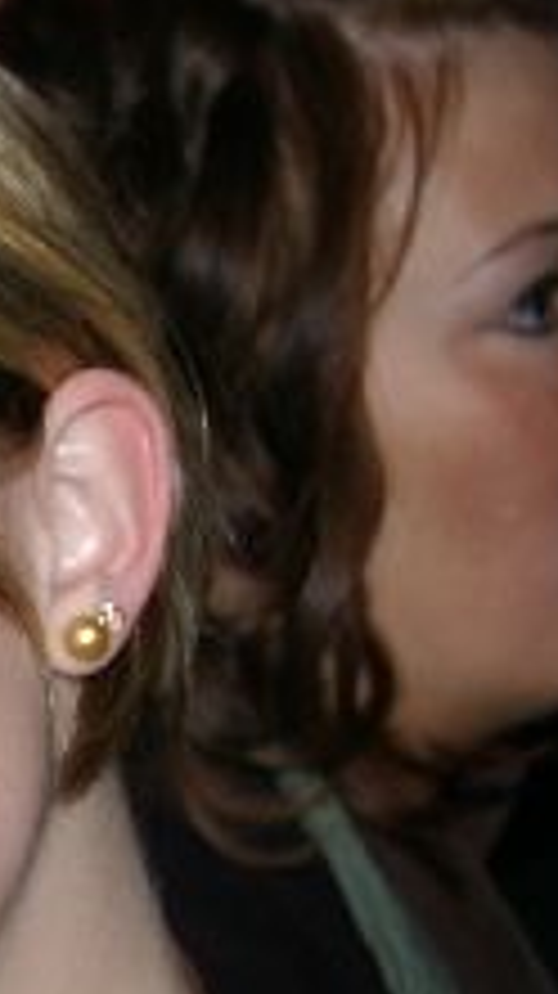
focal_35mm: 150
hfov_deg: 7.6
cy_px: 616
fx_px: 3943
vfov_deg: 14.4
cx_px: -734
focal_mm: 31
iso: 200
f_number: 4
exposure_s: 1/45
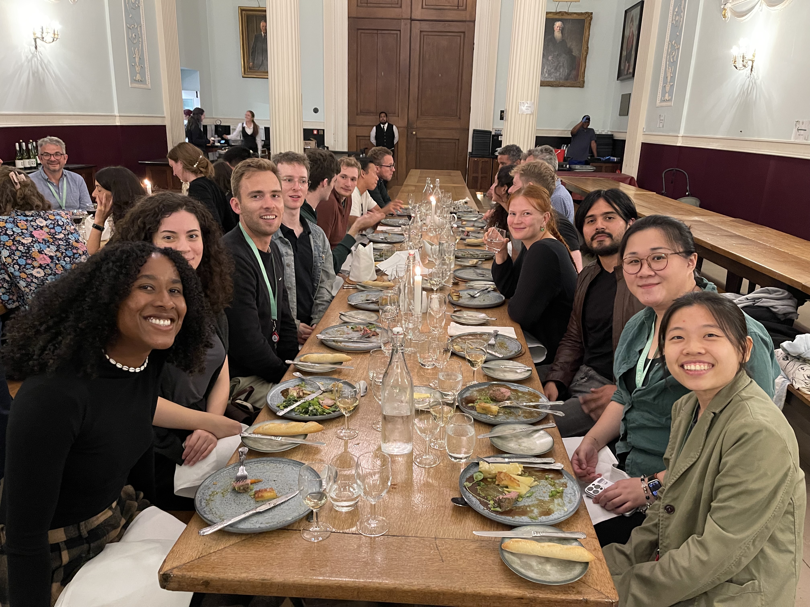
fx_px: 585
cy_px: 304
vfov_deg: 54.9
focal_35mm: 25
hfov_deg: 69.4
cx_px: 405
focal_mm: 5.1
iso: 500
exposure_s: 1/25
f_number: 1.6
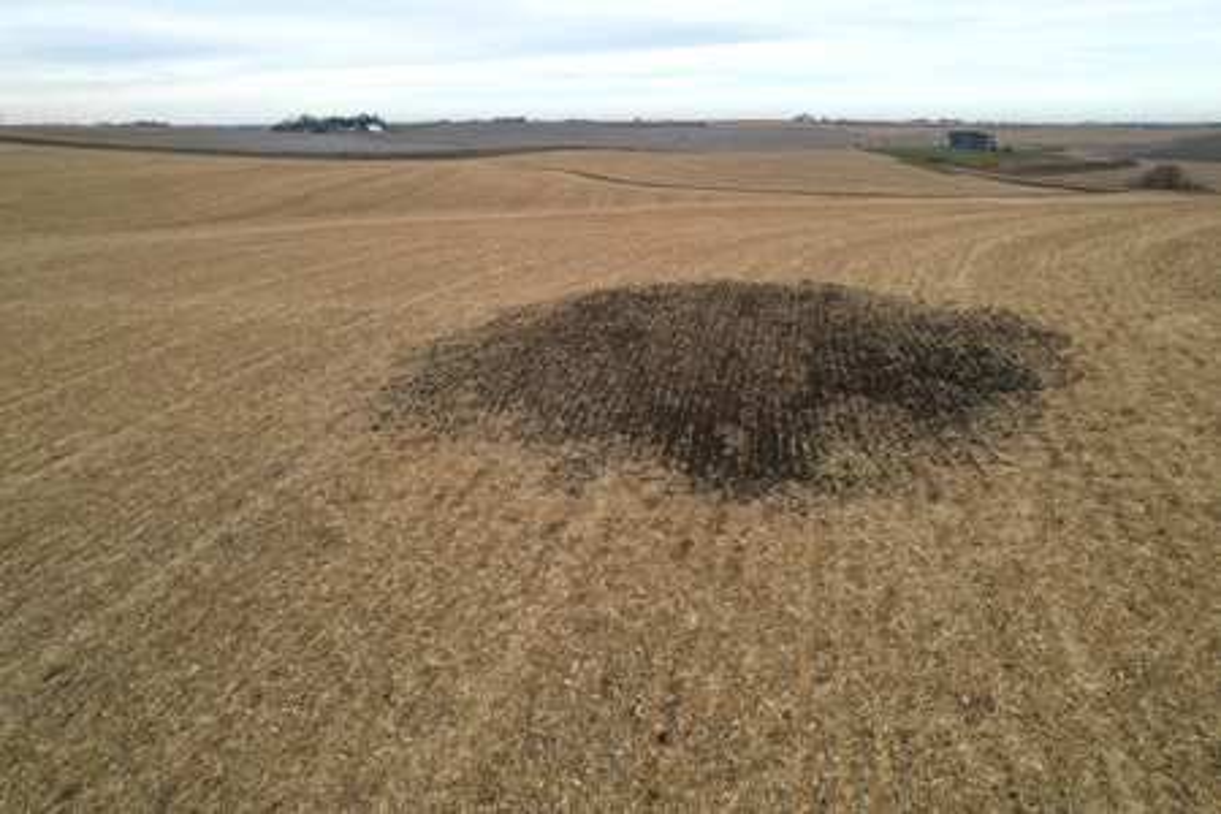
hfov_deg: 78.6
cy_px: 407
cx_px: 610
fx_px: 746
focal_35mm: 22
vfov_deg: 57.2
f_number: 2.8
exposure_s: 1/640
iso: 100
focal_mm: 8.38
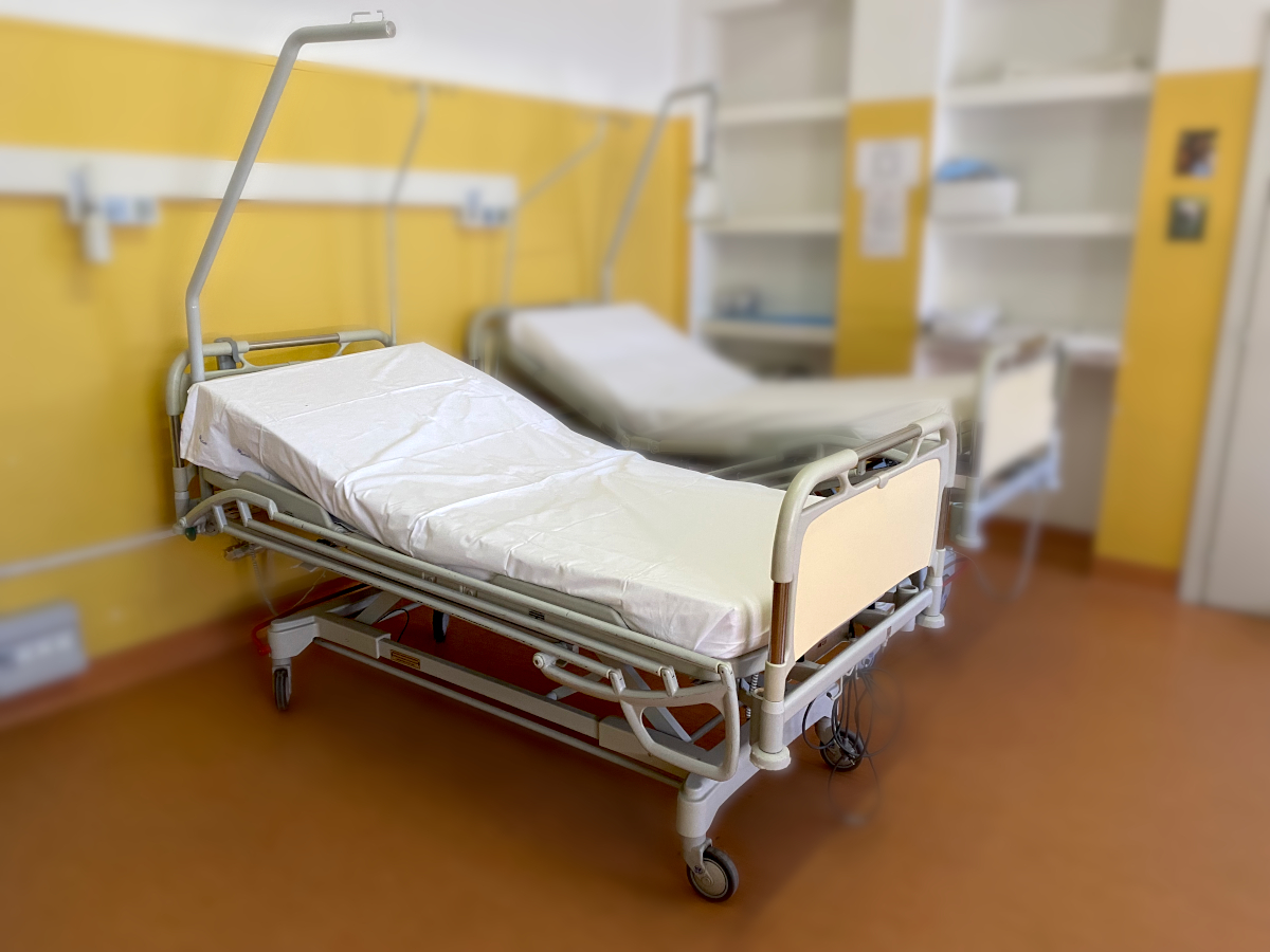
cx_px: 635
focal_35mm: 26
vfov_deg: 53.1
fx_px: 954
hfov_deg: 67.3
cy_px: 476
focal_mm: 4.25
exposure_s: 1/50
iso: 250
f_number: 1.8
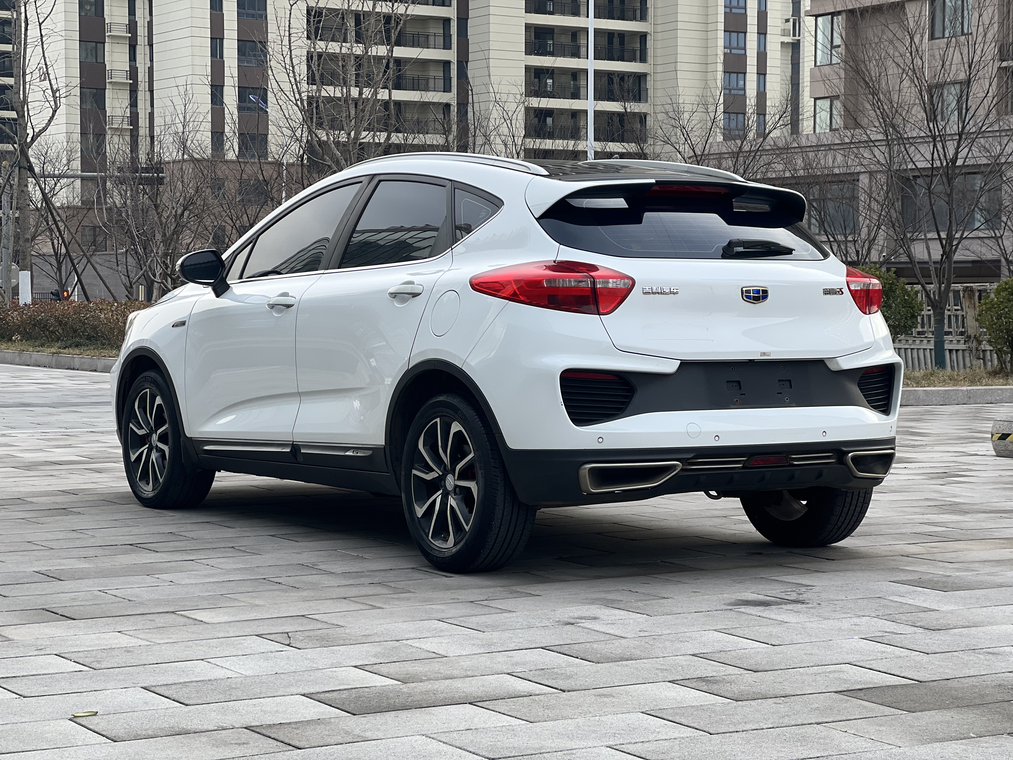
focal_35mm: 77
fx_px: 2253
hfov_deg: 25.3
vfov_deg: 19.1
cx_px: 506
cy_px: 380
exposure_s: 1/121
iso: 20
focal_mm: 9
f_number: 2.8
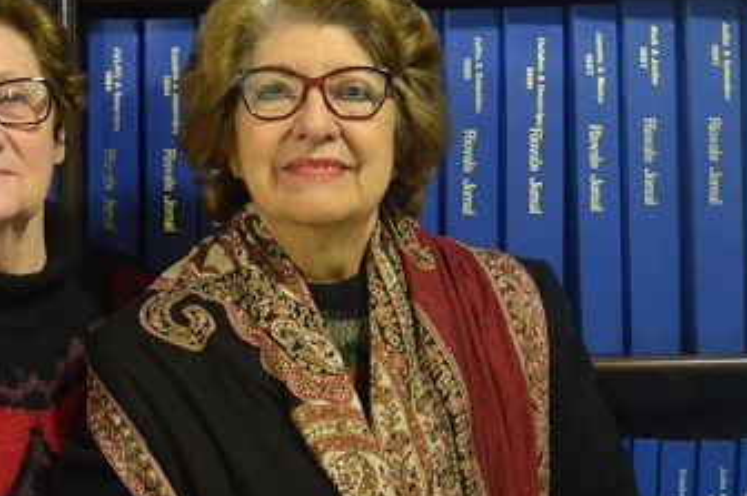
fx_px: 1386
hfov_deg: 29.7
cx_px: 198
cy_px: 343
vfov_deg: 20.2
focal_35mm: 67
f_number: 4.5
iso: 1600
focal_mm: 25
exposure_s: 1/25
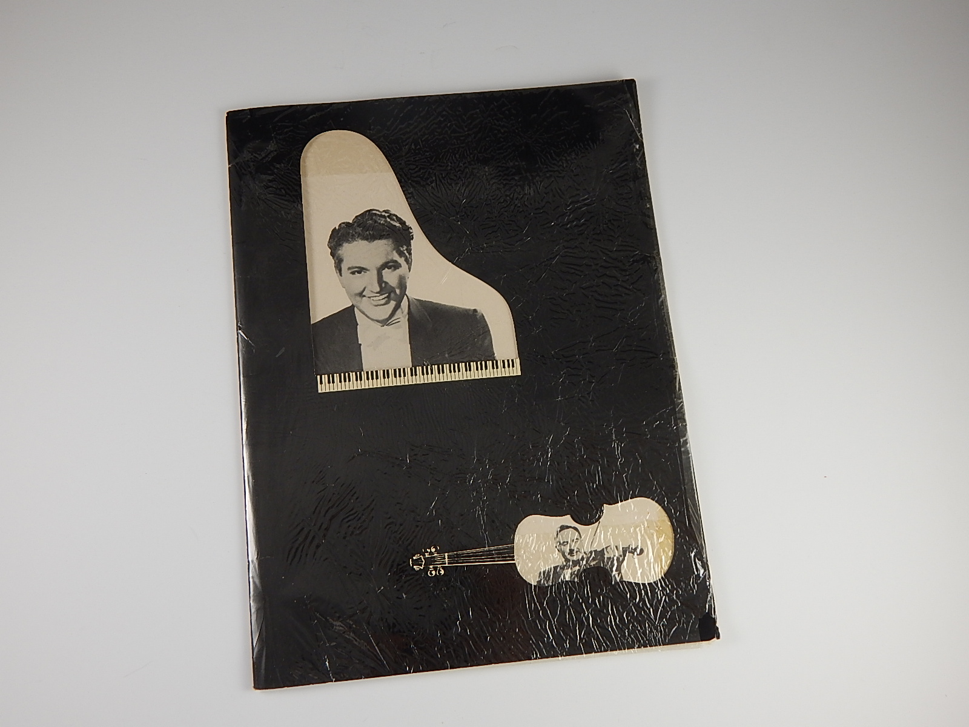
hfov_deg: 54.0
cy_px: 364
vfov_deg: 41.8
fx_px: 952
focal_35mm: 34
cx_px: 484
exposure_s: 1/80
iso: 125
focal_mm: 6.1
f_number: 3.3
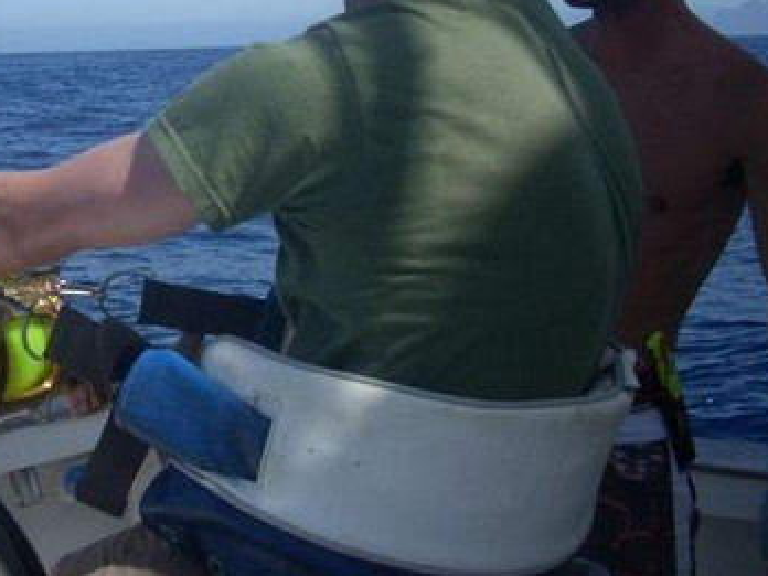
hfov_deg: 28.3
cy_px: 146
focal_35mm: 67
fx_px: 1486
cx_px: 137
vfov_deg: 21.7
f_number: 5.6
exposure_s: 1/369
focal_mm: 6.2
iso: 64
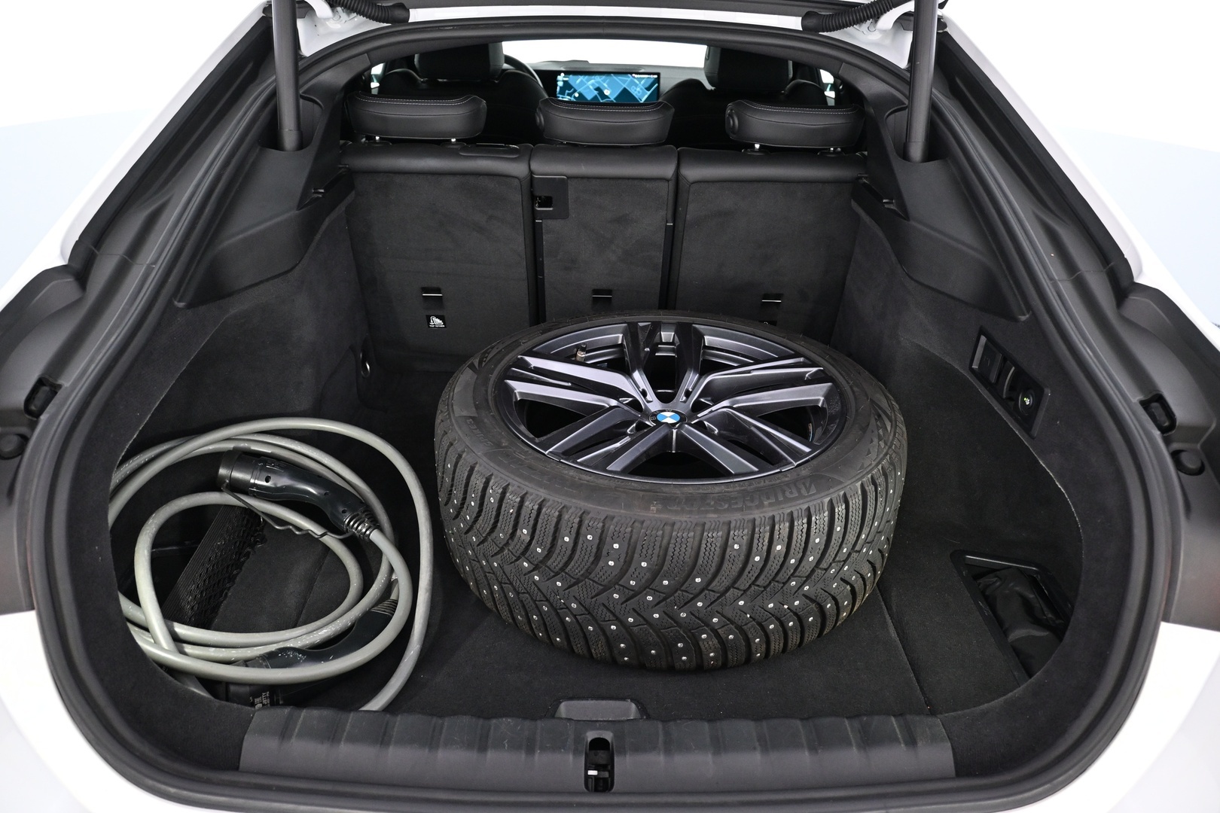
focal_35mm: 27
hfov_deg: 67.4
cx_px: 610
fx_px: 915
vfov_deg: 47.9
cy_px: 406
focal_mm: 18
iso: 1600
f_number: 3.5
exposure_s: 1/30
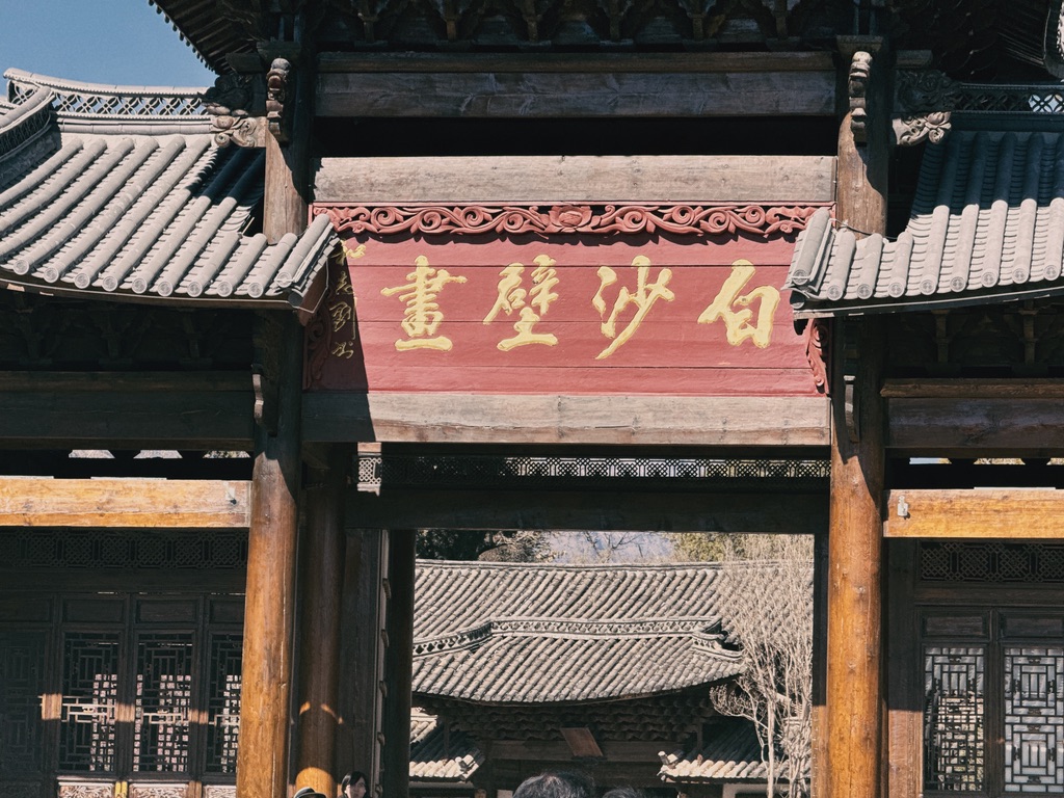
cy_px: 399
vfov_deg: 12.3
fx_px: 3688
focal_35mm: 120
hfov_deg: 16.4
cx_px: 532
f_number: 2.8
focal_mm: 15.66
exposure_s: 1/1130
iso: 50
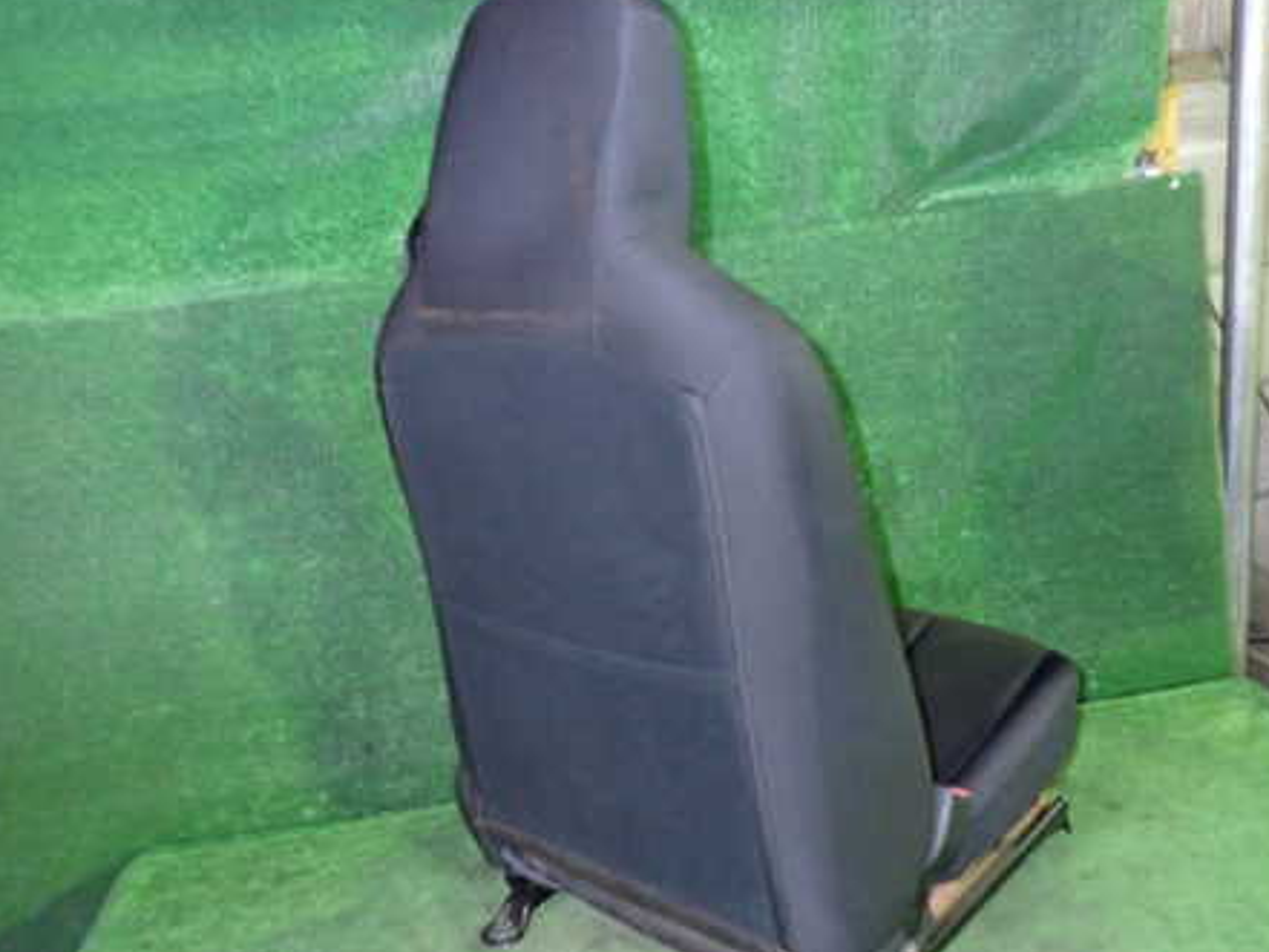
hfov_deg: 53.9
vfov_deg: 41.8
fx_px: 1247
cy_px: 515
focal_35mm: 34
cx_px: 650
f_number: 2
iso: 800
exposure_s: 1/30
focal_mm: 4.5
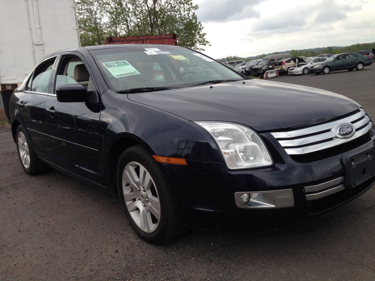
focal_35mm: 33
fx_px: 357
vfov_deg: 42.9
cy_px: 140
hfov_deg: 55.4
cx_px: 188
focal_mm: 4.12
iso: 50
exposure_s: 1/471
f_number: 2.4
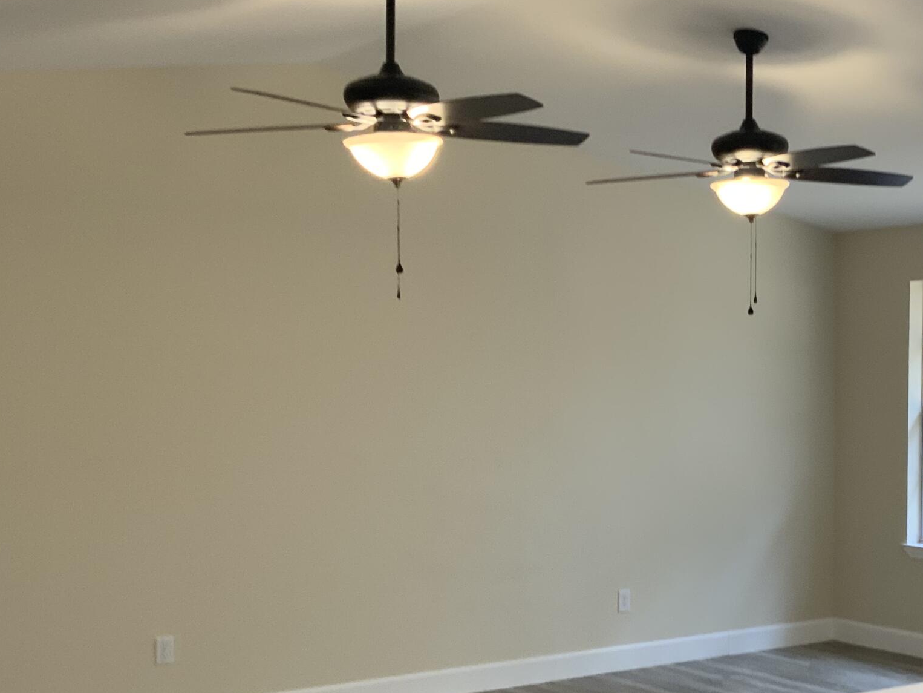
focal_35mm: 57
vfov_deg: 25.5
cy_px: 459
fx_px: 1520
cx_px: 715
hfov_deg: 33.0
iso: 80
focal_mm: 3
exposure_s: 1/60
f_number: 1.8
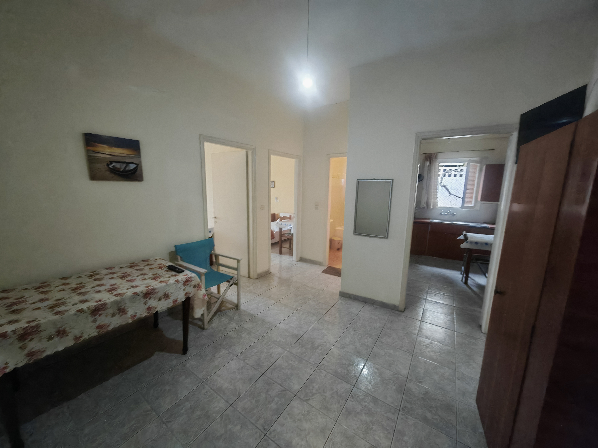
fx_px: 225
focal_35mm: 13
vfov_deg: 89.9
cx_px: 299
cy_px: 224
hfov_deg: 106.2
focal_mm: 1.82
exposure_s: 1/25
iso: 3550
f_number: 2
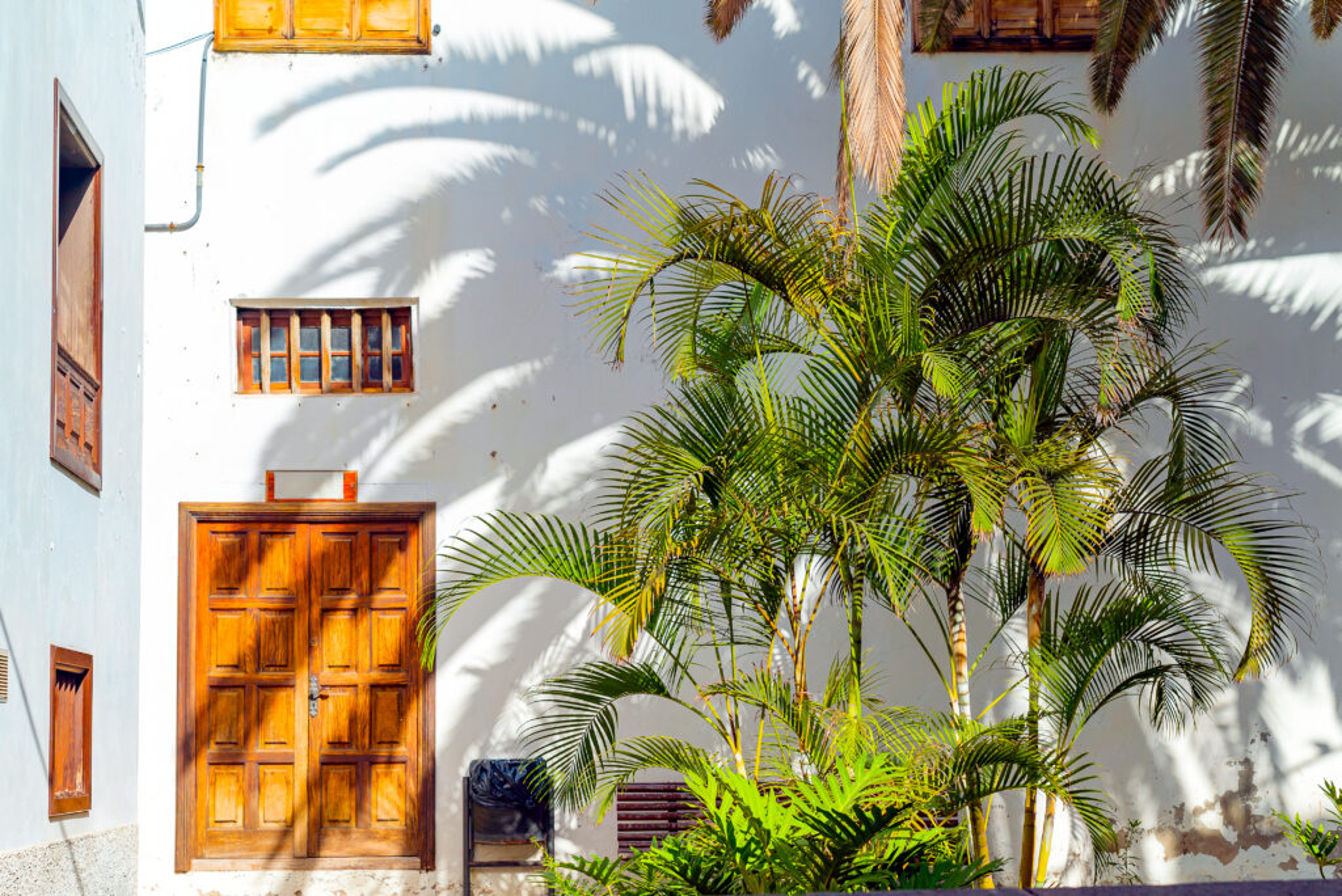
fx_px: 2238
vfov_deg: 22.7
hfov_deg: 33.4
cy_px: 448
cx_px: 671
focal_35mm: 60
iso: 100
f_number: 5.6
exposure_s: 1/200
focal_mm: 60
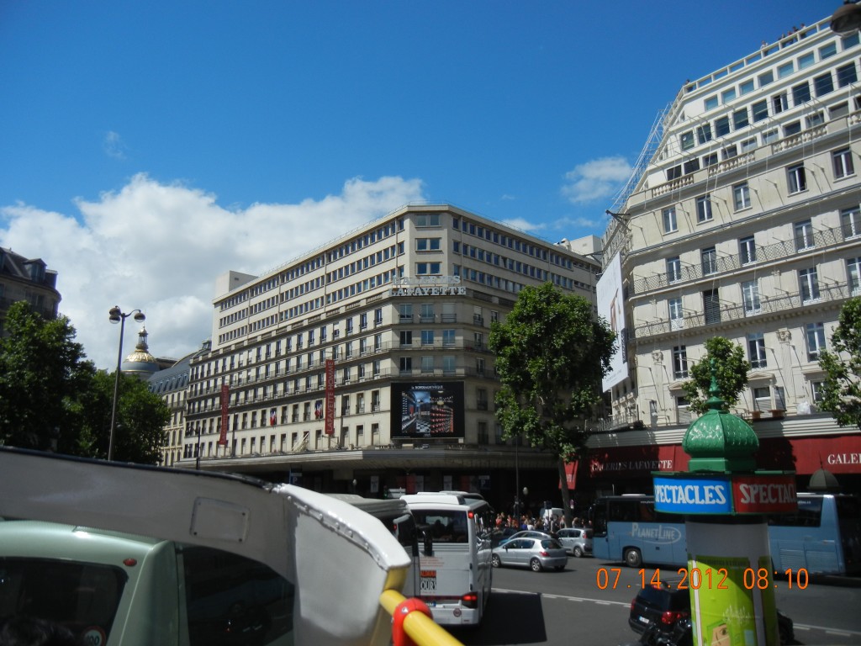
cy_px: 323
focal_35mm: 30
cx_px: 430
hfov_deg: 60.0
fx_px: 746
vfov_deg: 46.8
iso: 160
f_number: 7
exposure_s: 1/678
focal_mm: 5.4
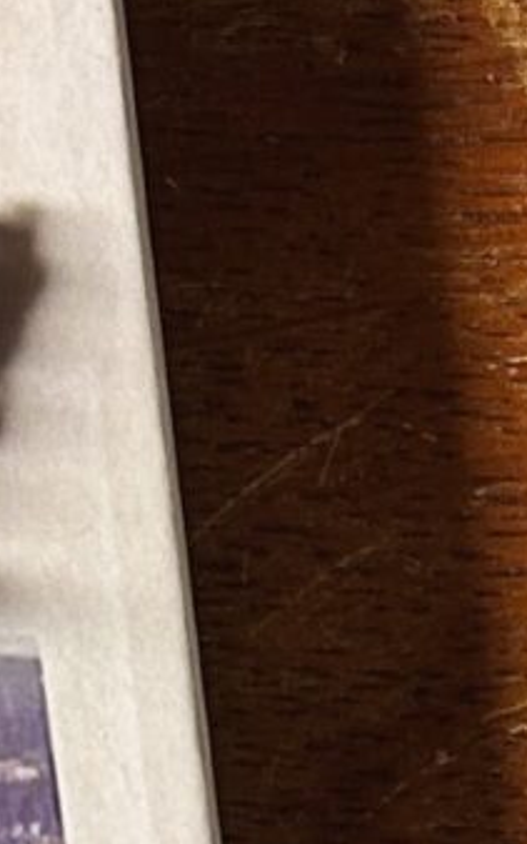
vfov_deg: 9.1
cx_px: 579
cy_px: 1985
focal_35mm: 209
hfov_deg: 6.2
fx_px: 4807
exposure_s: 1/121
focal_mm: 5.7
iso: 80
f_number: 1.5
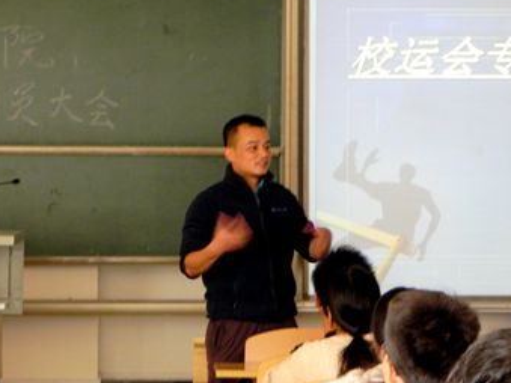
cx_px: 249
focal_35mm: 140
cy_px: 210
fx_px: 2066
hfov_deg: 14.1
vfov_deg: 10.6
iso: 400
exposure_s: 1/19.3
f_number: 4
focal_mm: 16.9
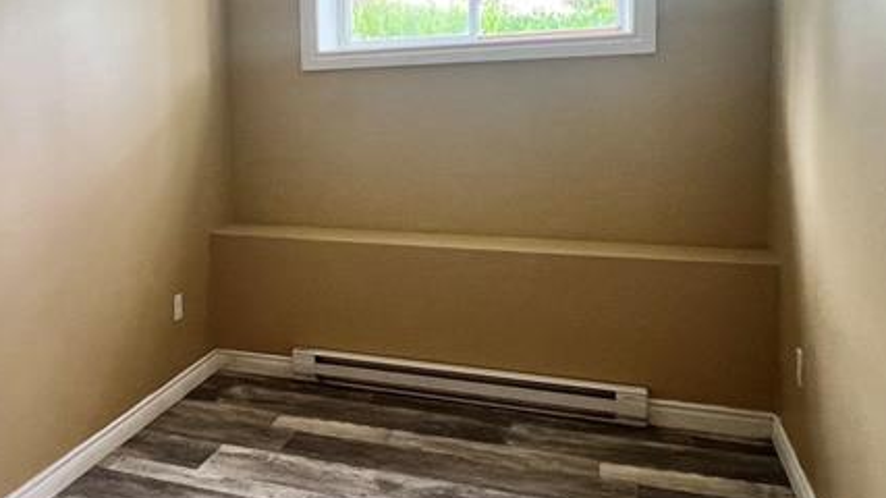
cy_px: 162
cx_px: 187
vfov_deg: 34.3
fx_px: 799
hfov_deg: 54.4
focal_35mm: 34
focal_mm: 1.57
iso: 160
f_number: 1.8
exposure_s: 1/60
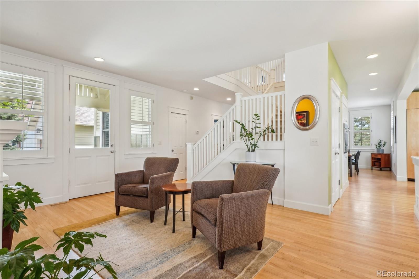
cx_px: 210
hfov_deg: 95.0
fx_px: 192
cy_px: 140
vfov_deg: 72.0
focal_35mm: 16
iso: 400
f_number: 8
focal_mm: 11
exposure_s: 1/30
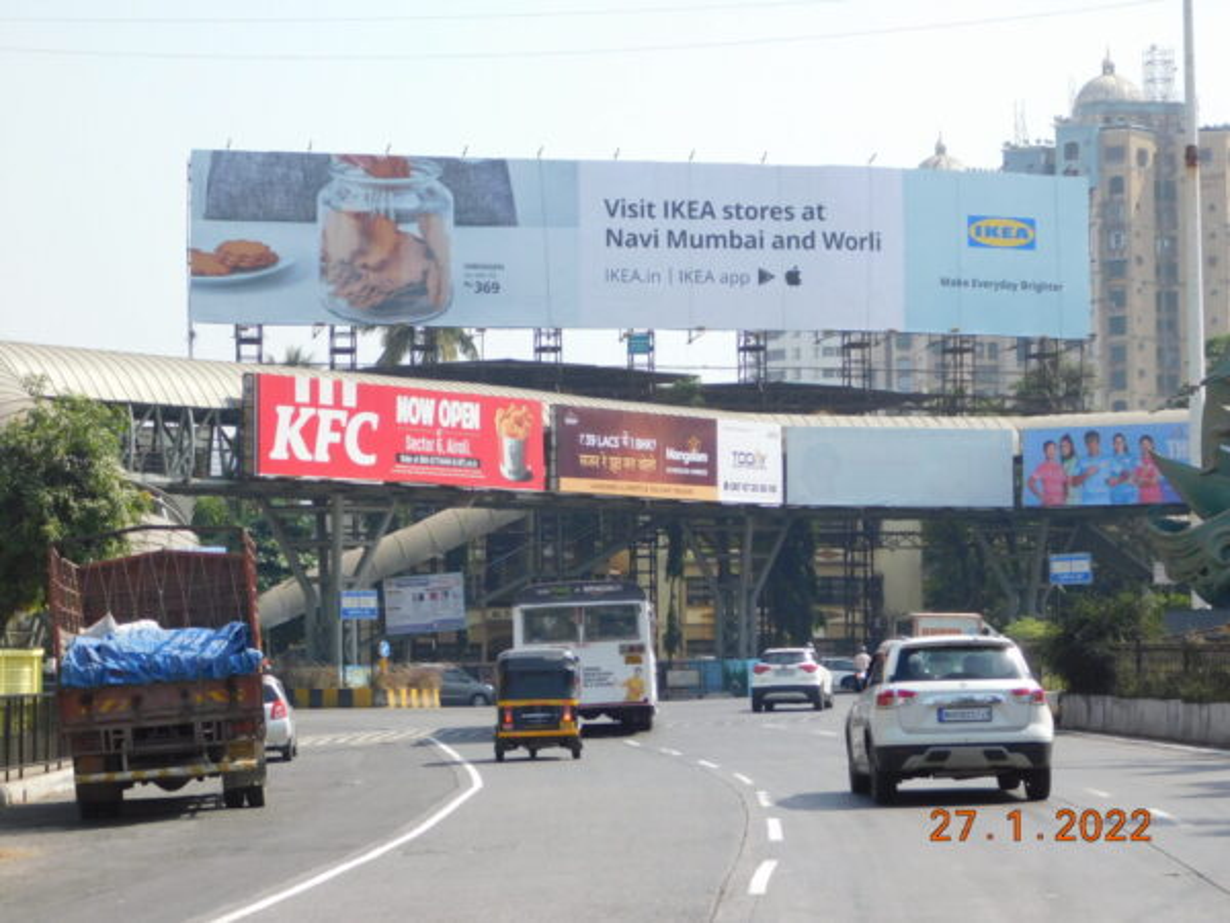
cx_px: 615
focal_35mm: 91
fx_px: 3233
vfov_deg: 16.2
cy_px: 462
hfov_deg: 21.5
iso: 125
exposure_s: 1/500
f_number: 4.5
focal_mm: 16.1
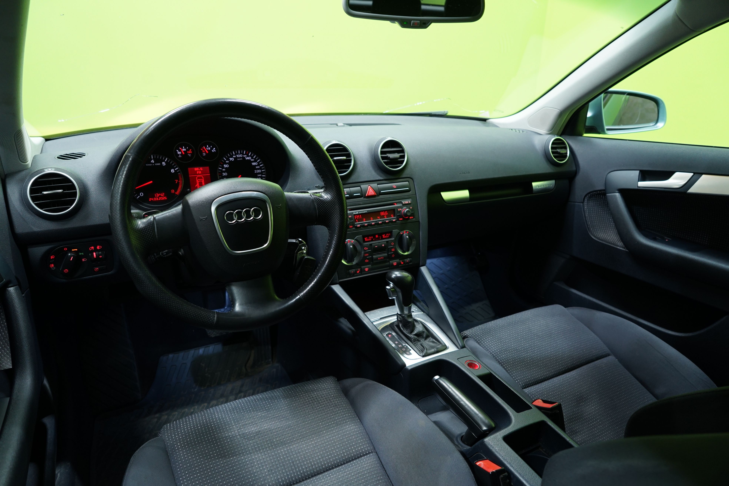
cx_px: 364
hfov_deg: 73.7
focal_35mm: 24
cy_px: 243
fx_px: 486
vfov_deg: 53.1
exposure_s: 1/20
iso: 800
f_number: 5
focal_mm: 24
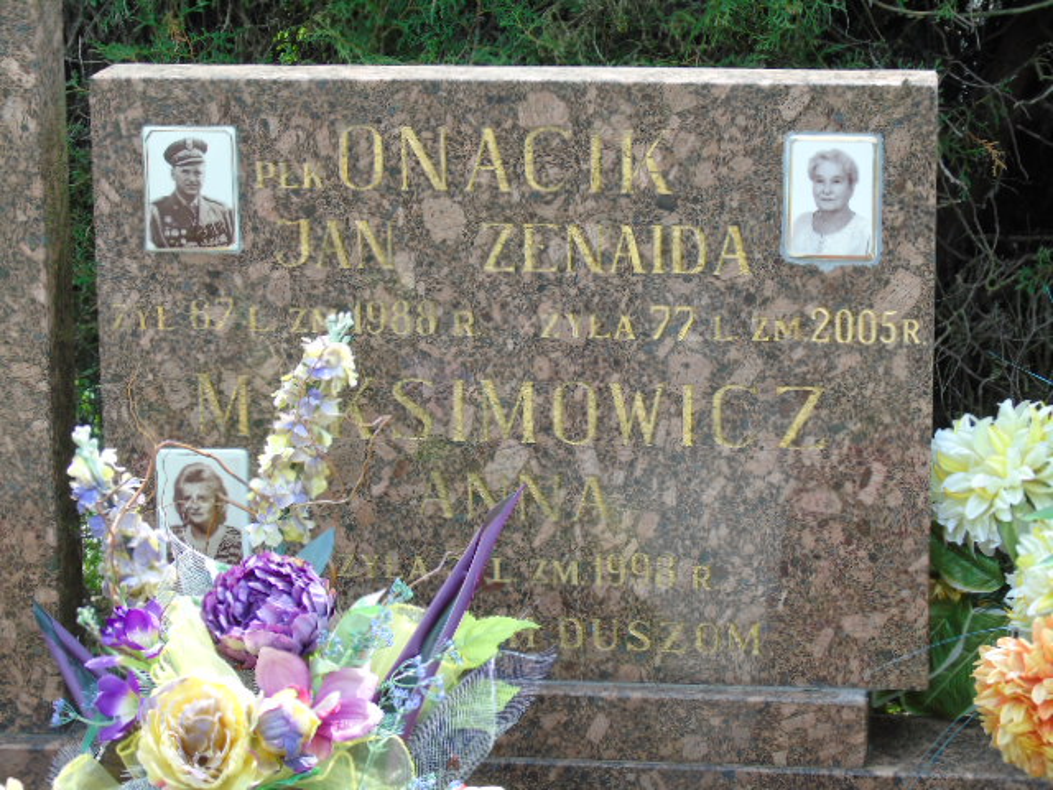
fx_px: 3285
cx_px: 526
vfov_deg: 13.7
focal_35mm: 108
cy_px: 395
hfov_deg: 18.2
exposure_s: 1/125
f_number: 4.4
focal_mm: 19
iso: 80
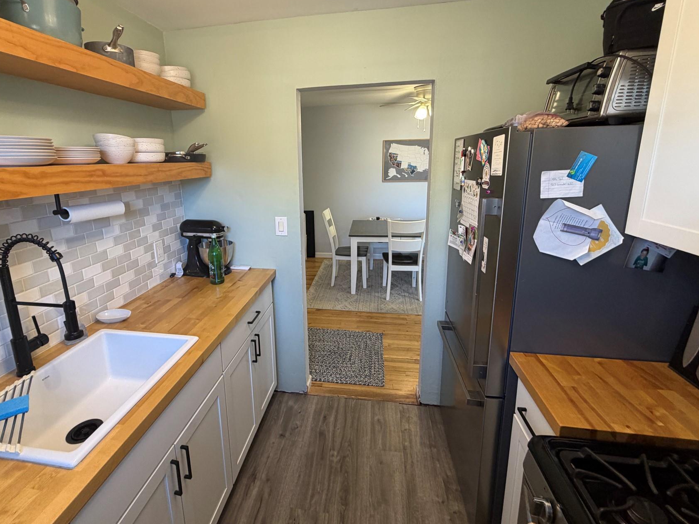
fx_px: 343
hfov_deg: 90.8
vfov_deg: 74.5
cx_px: 319
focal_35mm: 17
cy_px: 232
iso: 200
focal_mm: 2.22
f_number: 2.2
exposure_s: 1/60
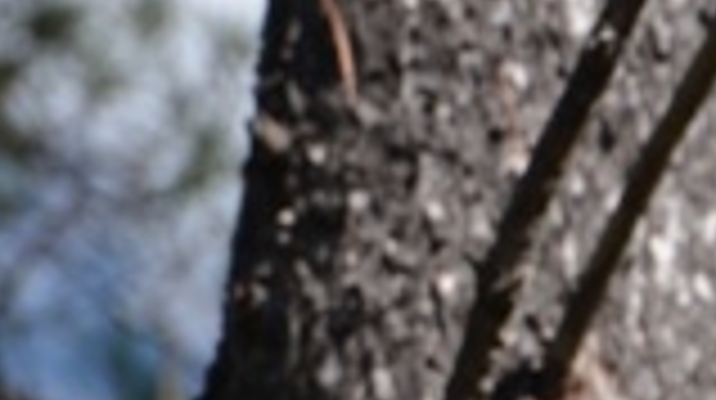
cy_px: 782
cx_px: 1657
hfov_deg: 2.6
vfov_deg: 1.5
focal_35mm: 831
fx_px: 15752
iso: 200
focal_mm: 105
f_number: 7.1
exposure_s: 1/200
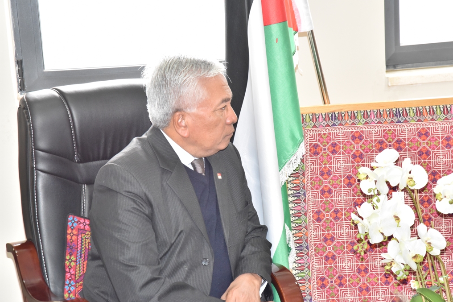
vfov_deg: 11.3
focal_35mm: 121
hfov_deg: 16.9
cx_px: 225
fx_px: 1522
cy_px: 151
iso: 4000
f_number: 10
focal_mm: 120
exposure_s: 1/125
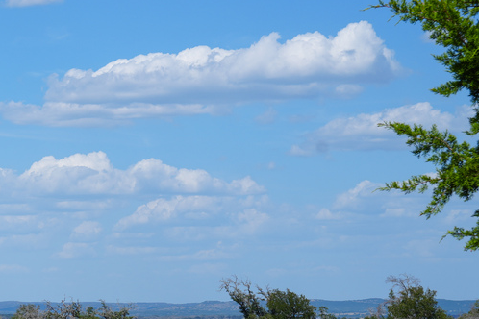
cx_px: -291
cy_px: 299
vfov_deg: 9.5
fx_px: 1903
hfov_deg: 13.3
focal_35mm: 143
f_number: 10
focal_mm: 44
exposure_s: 1/200
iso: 100
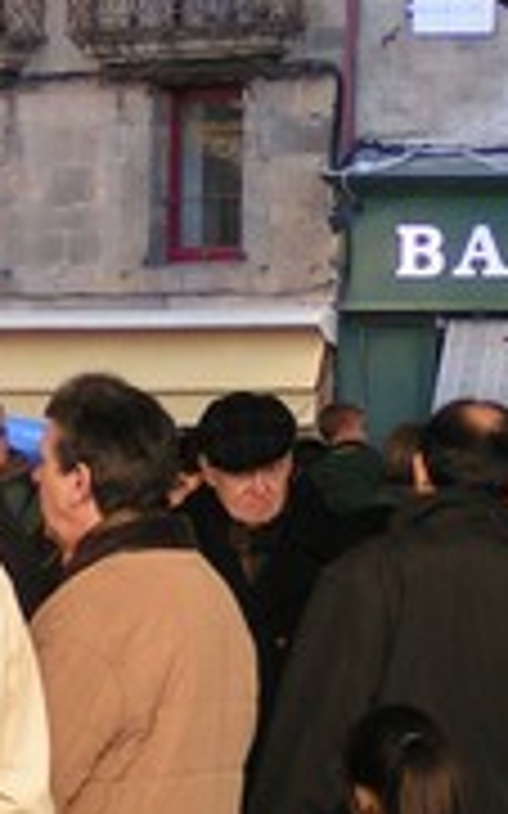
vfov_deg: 7.8
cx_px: 261
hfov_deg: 4.9
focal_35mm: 270
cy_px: 420
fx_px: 5986
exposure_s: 1/80
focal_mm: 11.5
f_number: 3.2
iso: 50
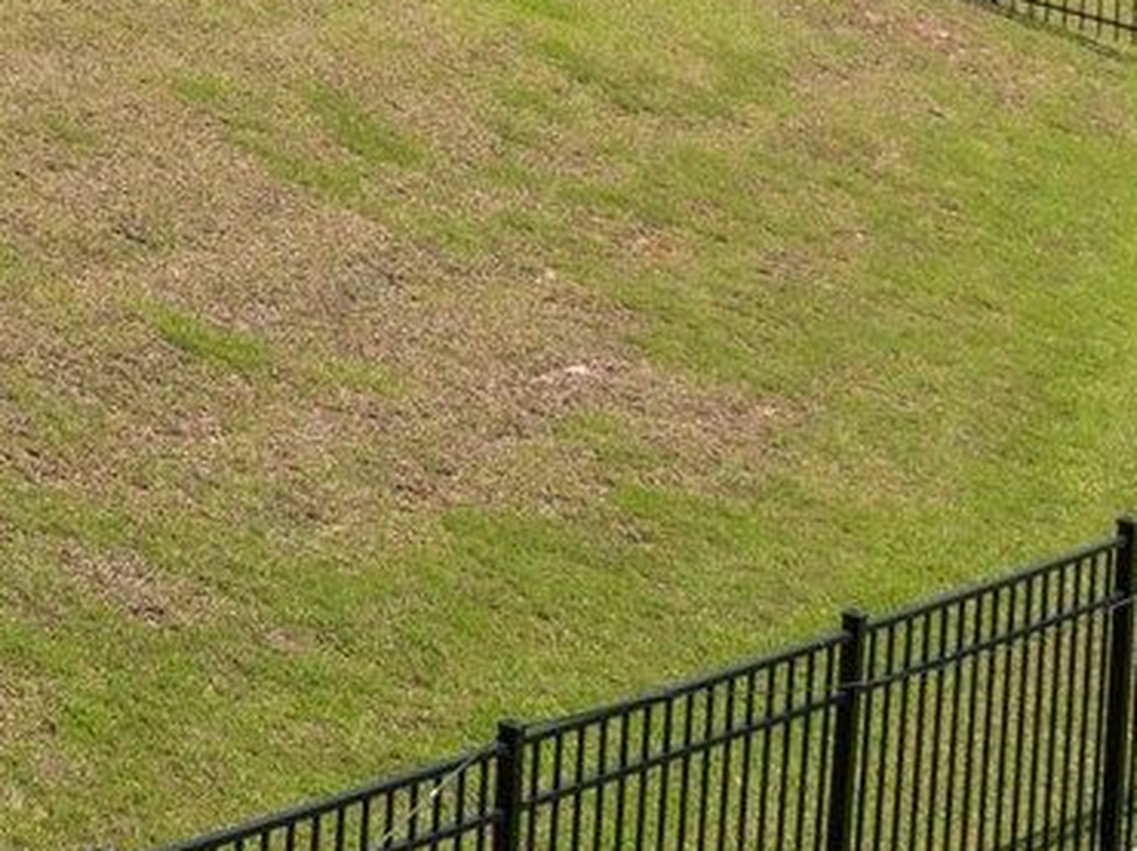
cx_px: -1281
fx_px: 4366
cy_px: -690
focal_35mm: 133
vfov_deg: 10.5
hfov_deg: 12.6
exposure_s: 1/2500
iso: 100
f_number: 2.8
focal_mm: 12.29
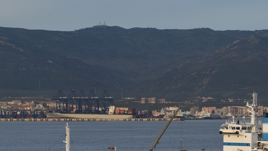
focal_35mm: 202
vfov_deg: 6.0
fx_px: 1434
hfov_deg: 10.7
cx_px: 177
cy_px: 115
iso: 200
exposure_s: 1/250
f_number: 8
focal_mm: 85
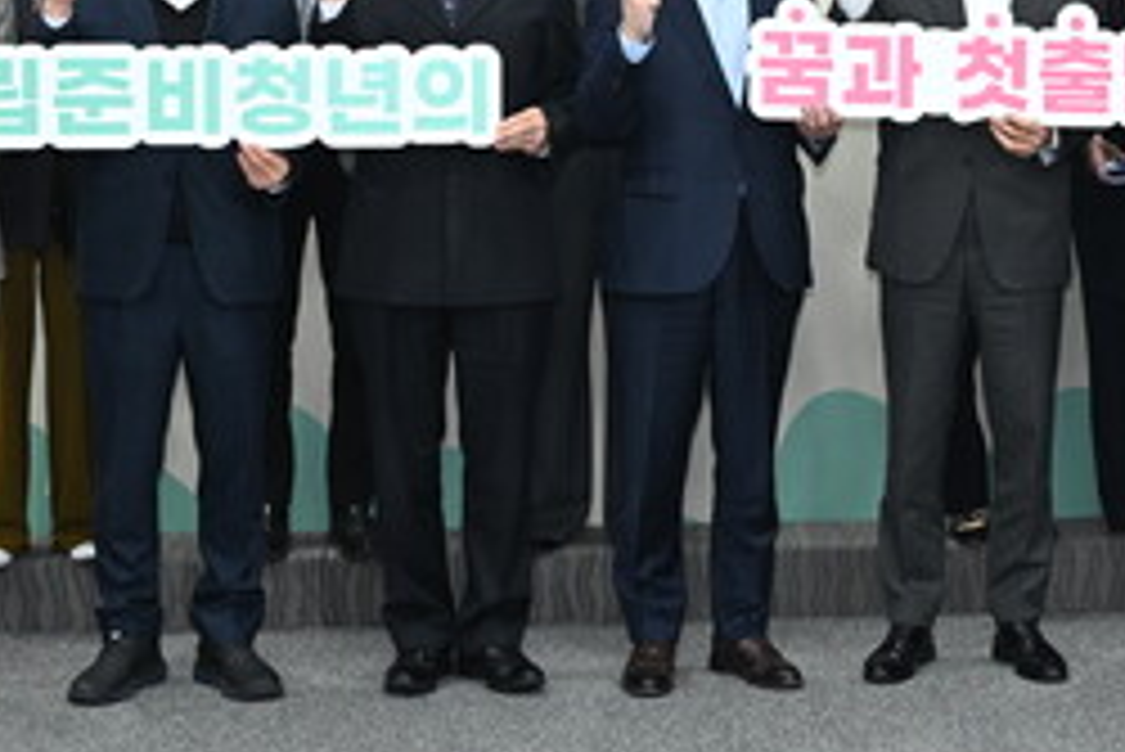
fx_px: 3220
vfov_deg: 13.2
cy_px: 135
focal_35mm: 103
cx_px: 968
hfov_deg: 19.5
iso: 2500
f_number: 5.6
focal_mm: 43
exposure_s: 1/250
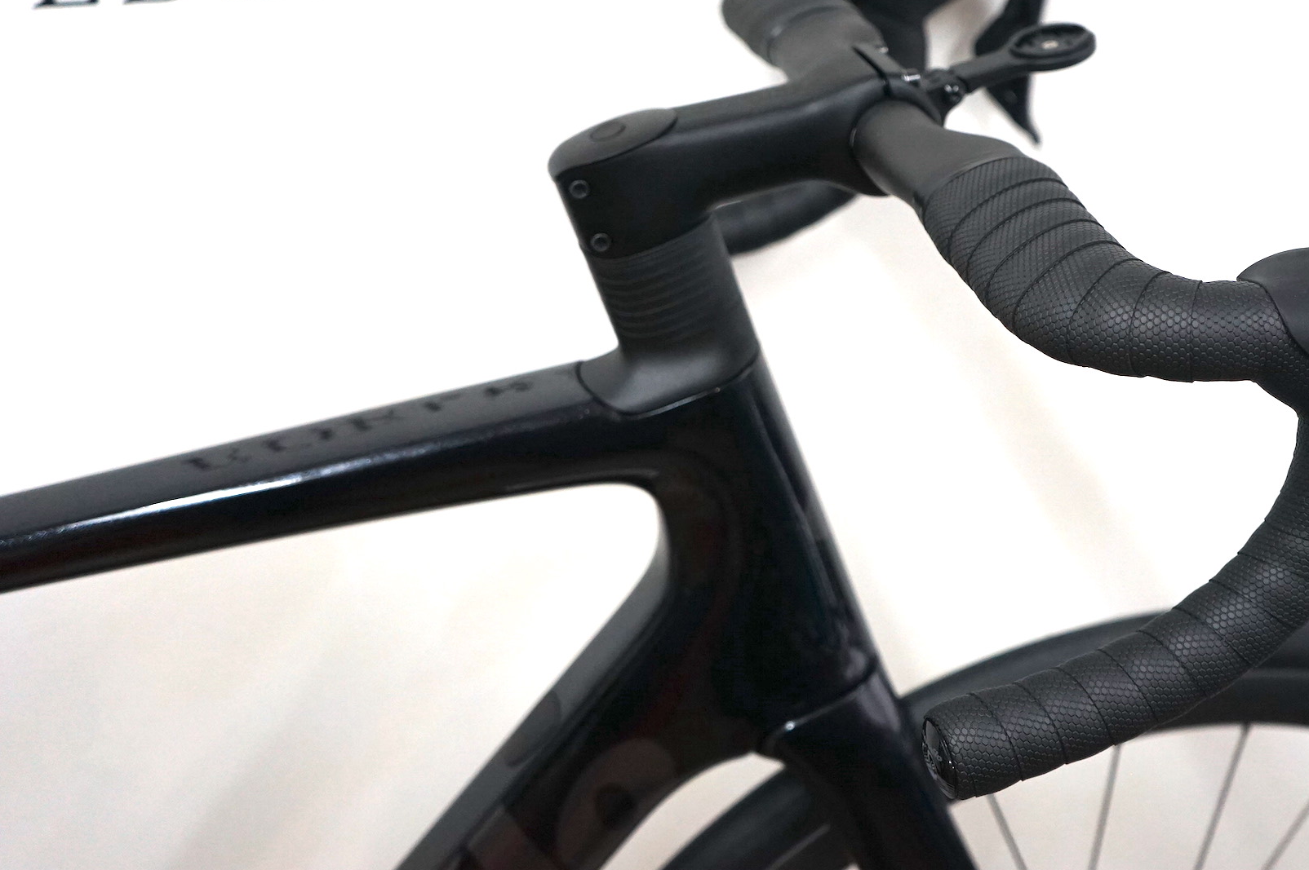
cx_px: 897
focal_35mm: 48
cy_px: 311
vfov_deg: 27.9
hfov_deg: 40.5
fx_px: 1744
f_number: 4
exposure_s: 1/160
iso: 1600
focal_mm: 35
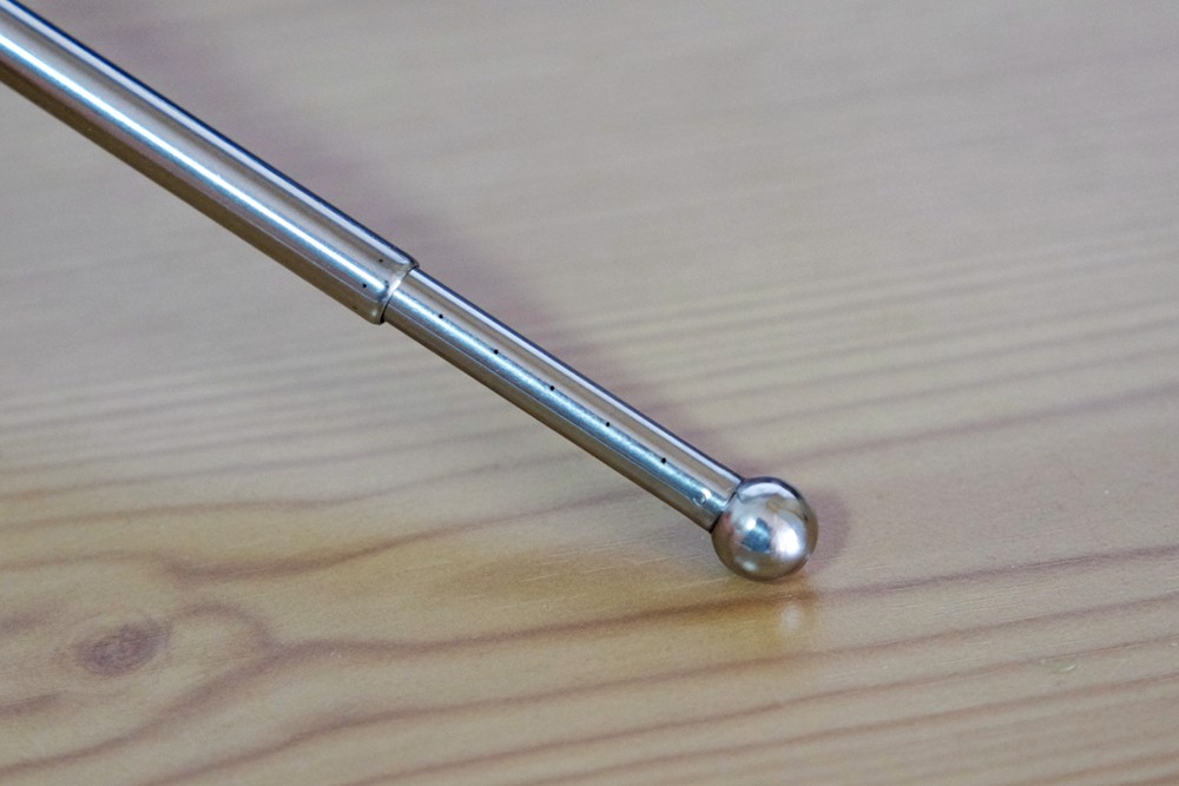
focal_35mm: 62
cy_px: 393
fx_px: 2031
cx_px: 590
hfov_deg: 32.4
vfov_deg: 21.9
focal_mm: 41.4
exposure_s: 1/90
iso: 2000
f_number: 2.8
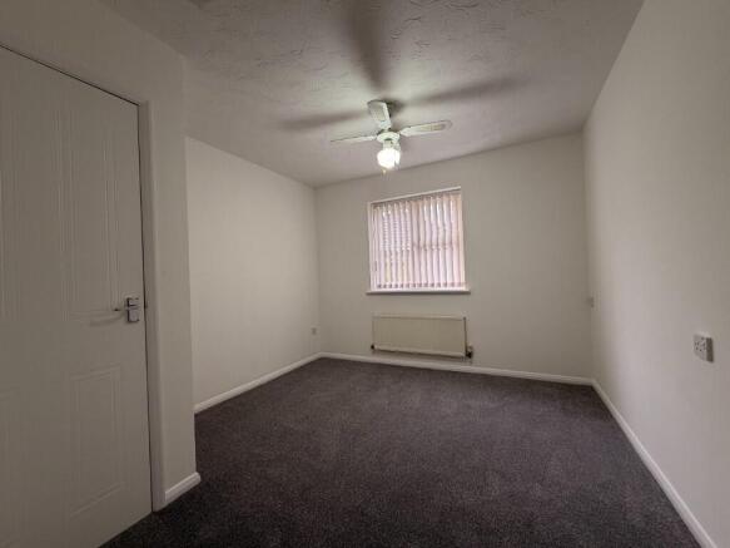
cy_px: 274
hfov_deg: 102.1
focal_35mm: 14
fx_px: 295
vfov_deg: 85.7
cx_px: 365
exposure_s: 1/100
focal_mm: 2.22
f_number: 2.2
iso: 200
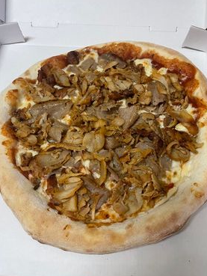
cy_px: 132
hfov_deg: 46.8
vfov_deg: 59.9
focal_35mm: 30
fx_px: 239
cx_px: 107
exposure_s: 1/50
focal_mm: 4.2
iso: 400
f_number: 1.6
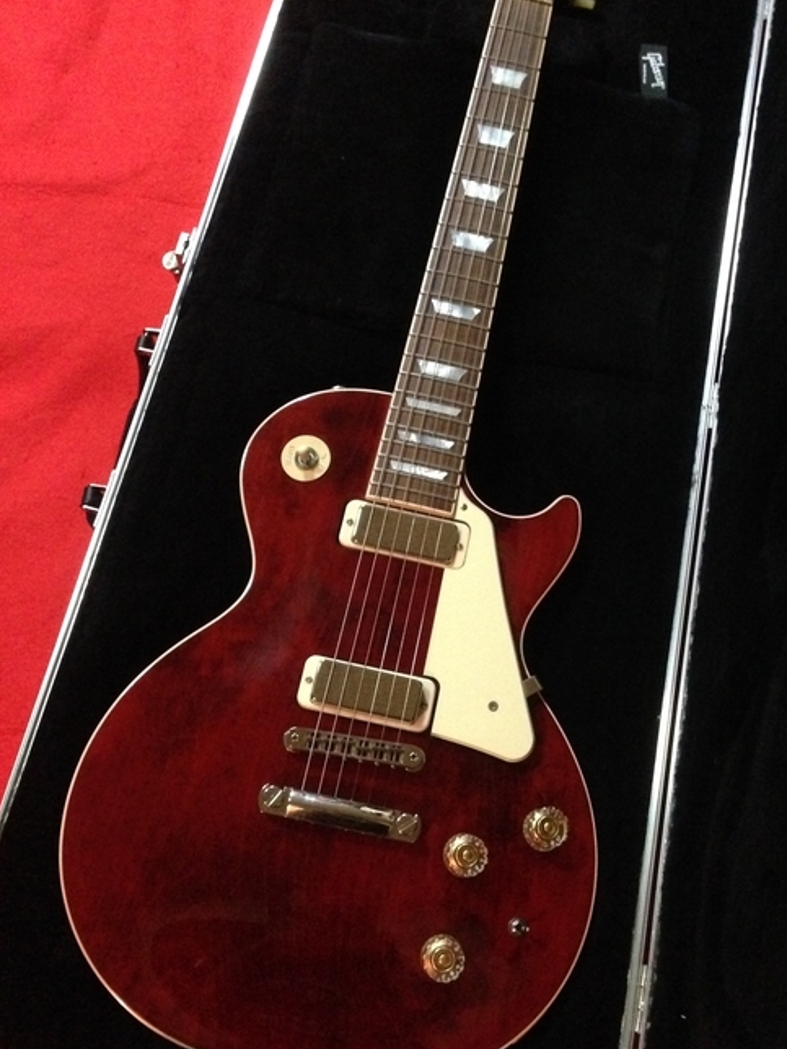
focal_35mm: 41
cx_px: 461
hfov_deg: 35.0
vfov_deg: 45.8
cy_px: 526
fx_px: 1243
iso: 800
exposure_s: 1/15
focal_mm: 4.12
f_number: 2.4
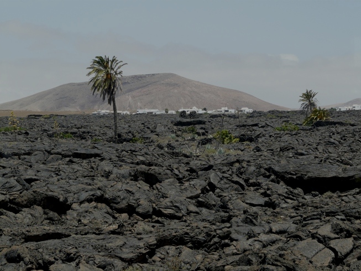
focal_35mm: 85
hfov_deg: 23.0
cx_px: 180
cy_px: 136
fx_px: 887
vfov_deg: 17.4
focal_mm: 14
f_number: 5.6
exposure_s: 1/250
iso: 100
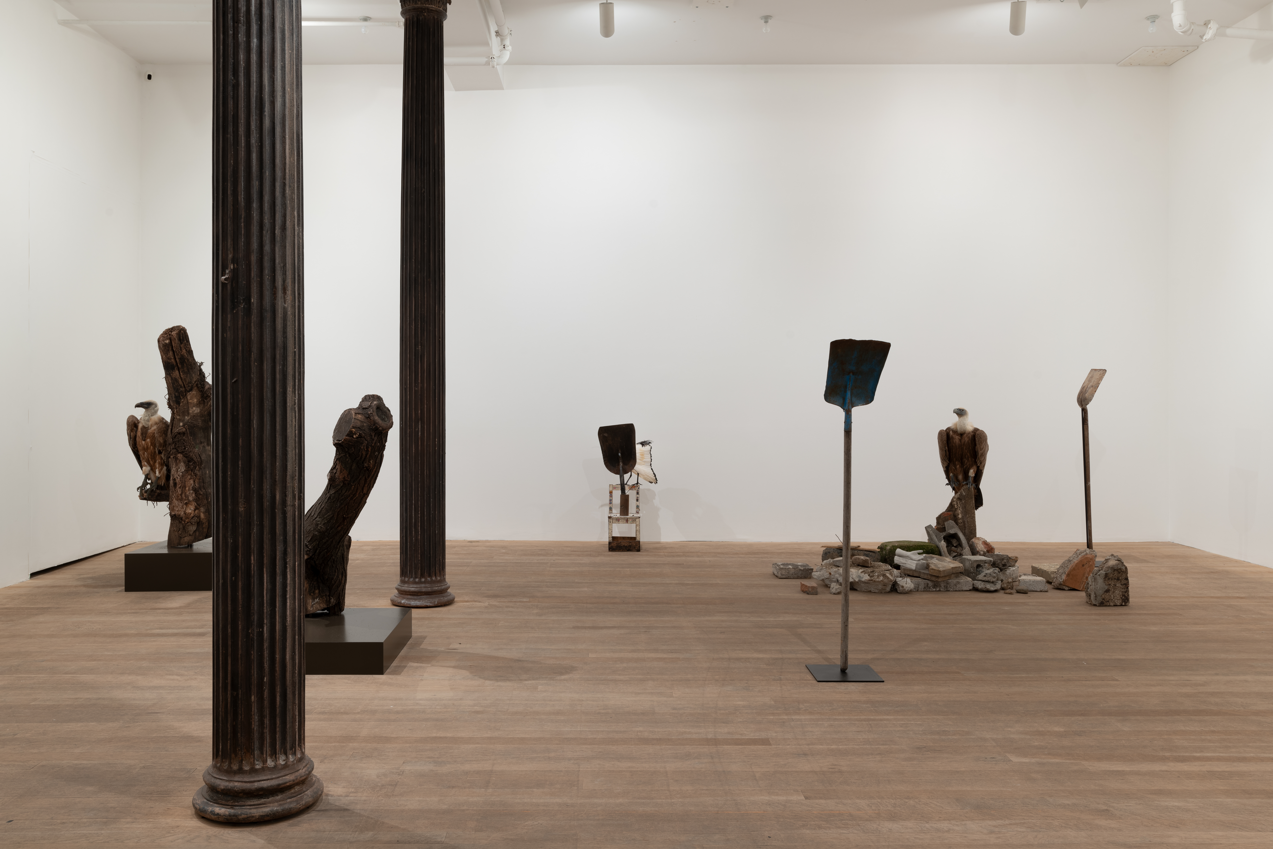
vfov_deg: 42.3
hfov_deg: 60.3
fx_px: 1096
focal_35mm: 31
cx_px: 636
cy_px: 424
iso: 31
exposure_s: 5
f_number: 11
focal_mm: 31
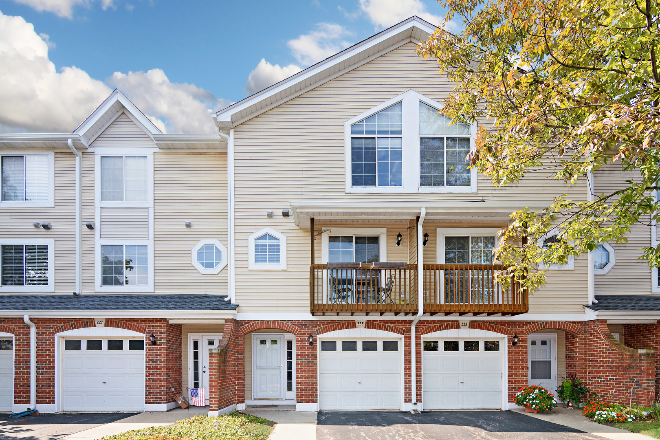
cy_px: 220
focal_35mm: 16
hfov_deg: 95.0
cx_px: 330
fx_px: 302
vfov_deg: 72.1
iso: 200
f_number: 8
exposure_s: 1/160
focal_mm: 11
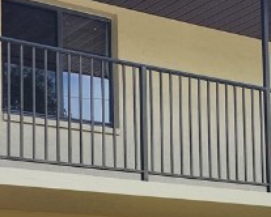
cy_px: 204
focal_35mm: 111
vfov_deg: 13.8
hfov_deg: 17.2
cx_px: 202
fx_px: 891
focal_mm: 6.4
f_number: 1.8
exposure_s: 1/607
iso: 12
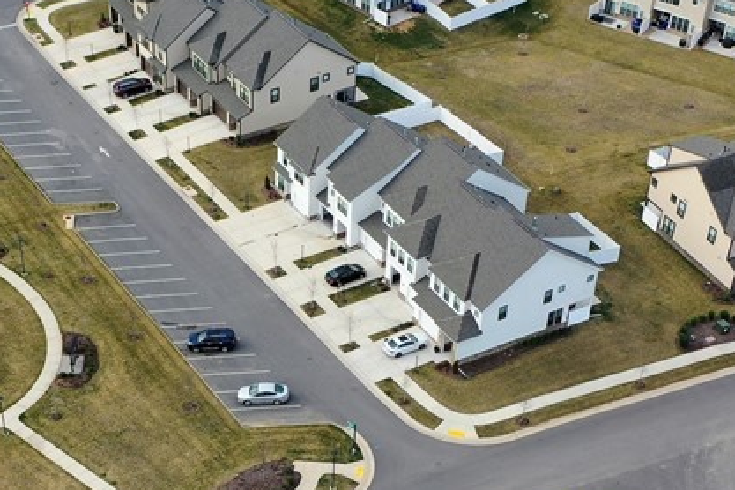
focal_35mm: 73
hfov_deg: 27.5
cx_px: 220
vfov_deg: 17.8
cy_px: 587
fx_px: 1490
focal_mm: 10.26
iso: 100
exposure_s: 1/500
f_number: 2.8
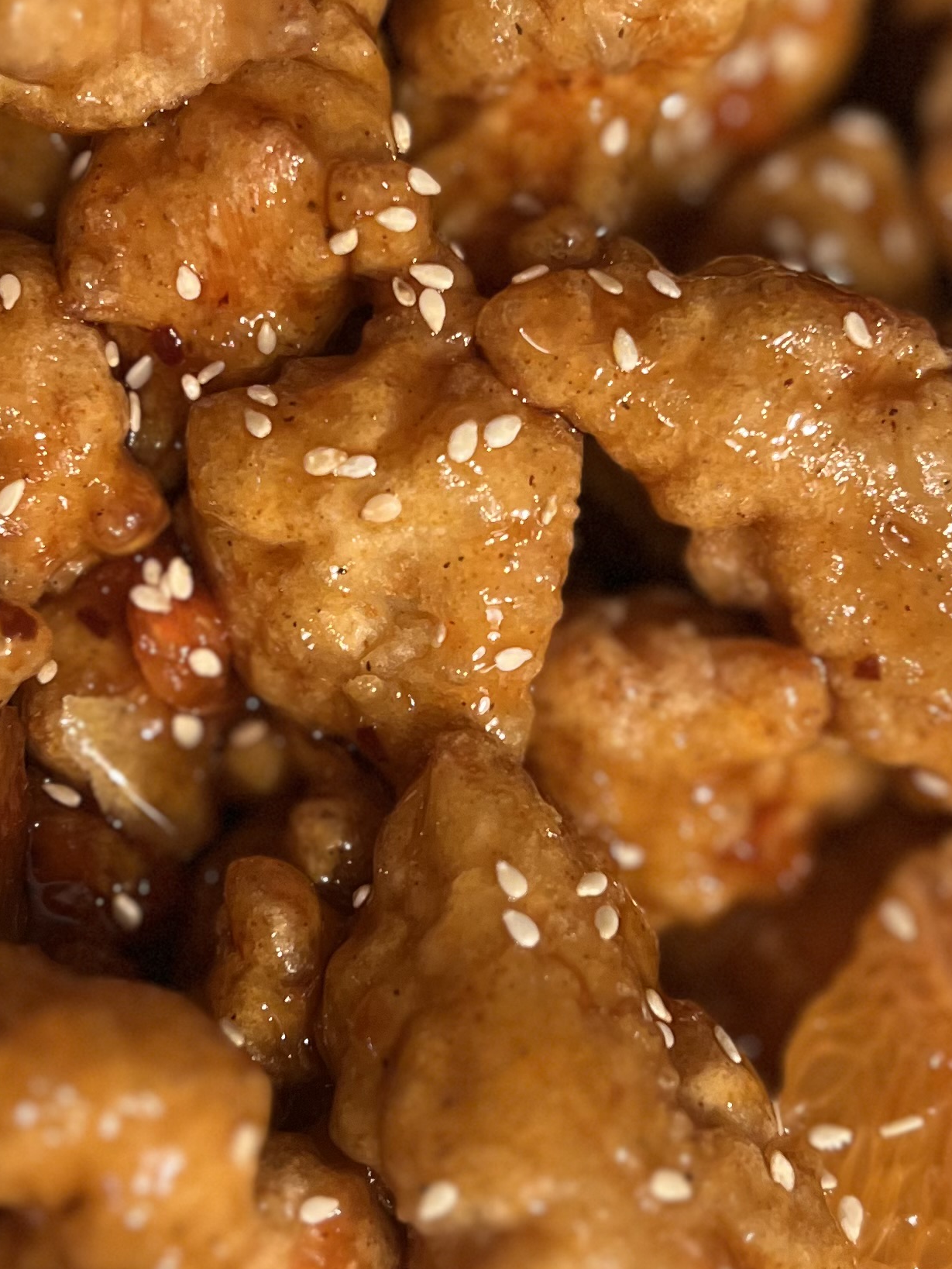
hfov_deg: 22.9
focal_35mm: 64
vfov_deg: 30.3
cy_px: 592
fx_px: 2346
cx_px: 532
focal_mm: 5.7
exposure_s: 1/60
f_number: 1.5
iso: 250
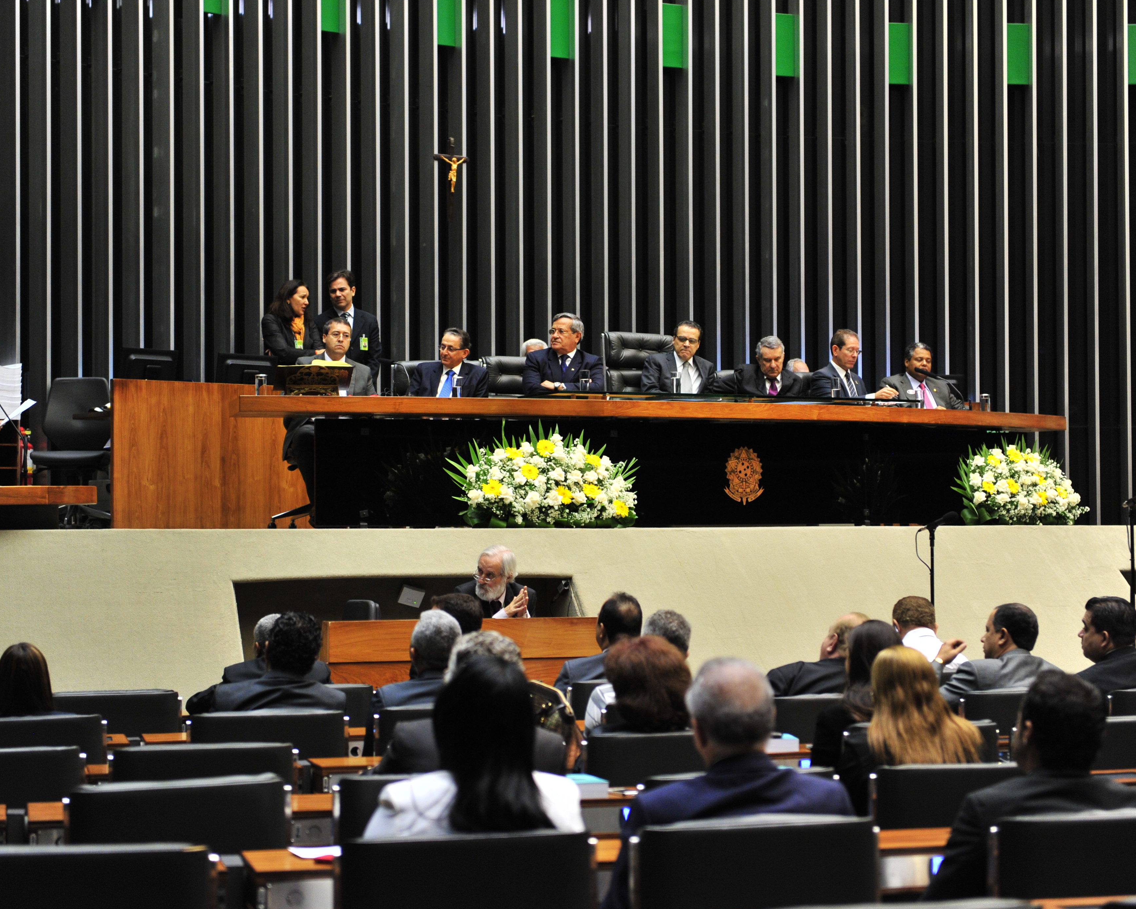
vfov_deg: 18.9
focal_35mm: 81
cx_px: 536
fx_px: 2723
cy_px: 451
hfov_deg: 23.6
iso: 1250
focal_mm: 70
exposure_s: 1/80
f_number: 2.8
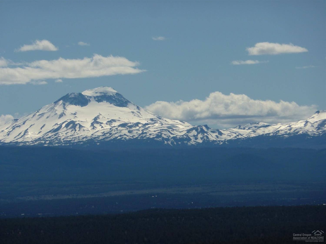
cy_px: 122
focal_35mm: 260
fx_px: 2448
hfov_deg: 7.6
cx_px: 163
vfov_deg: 5.7
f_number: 6.3
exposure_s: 1/1000
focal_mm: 42.6
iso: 80
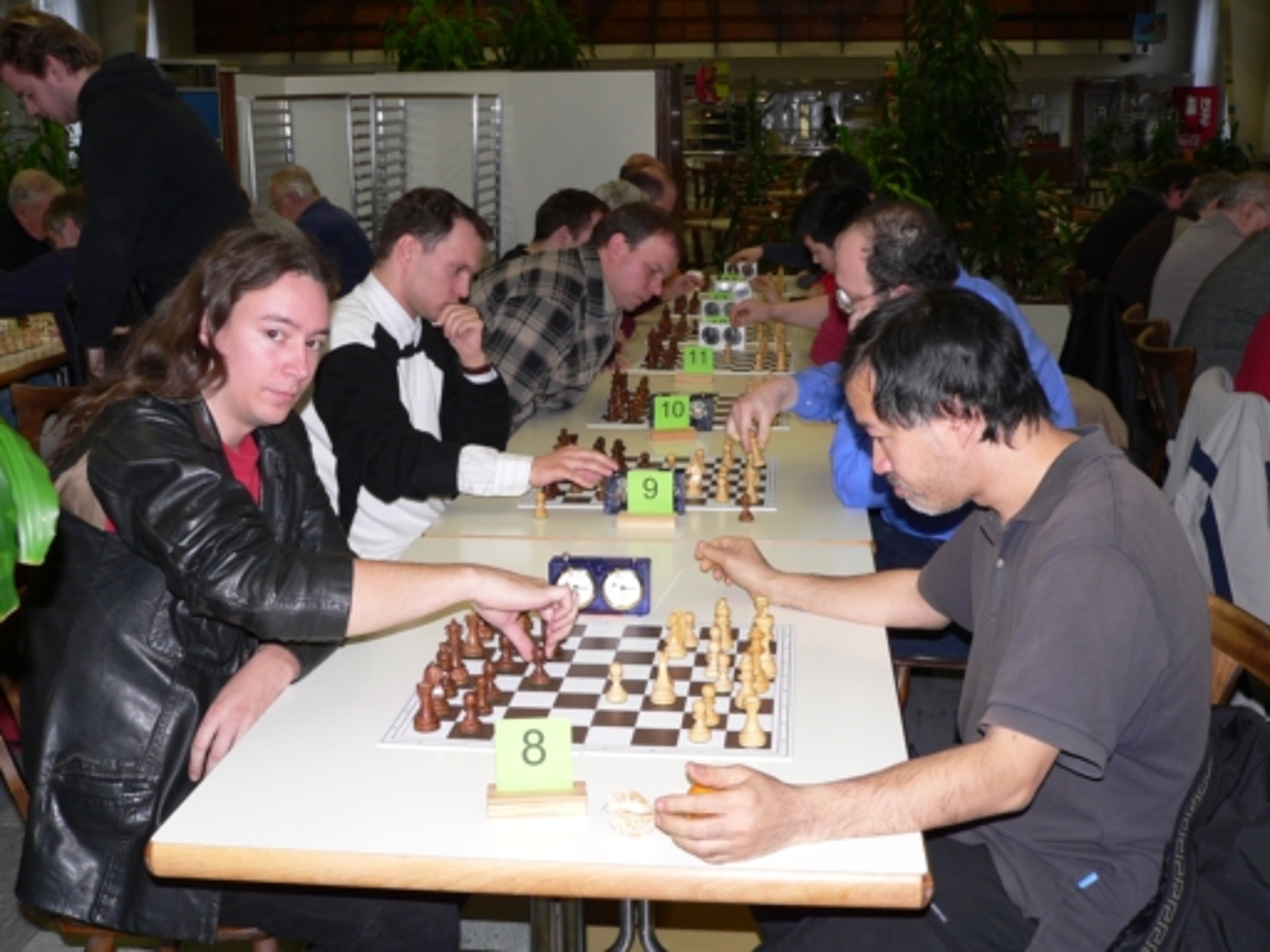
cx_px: 635
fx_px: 1541
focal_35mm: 42
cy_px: 476
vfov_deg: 34.3
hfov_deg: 44.8
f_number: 2.8
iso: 100
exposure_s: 1/60
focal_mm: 7
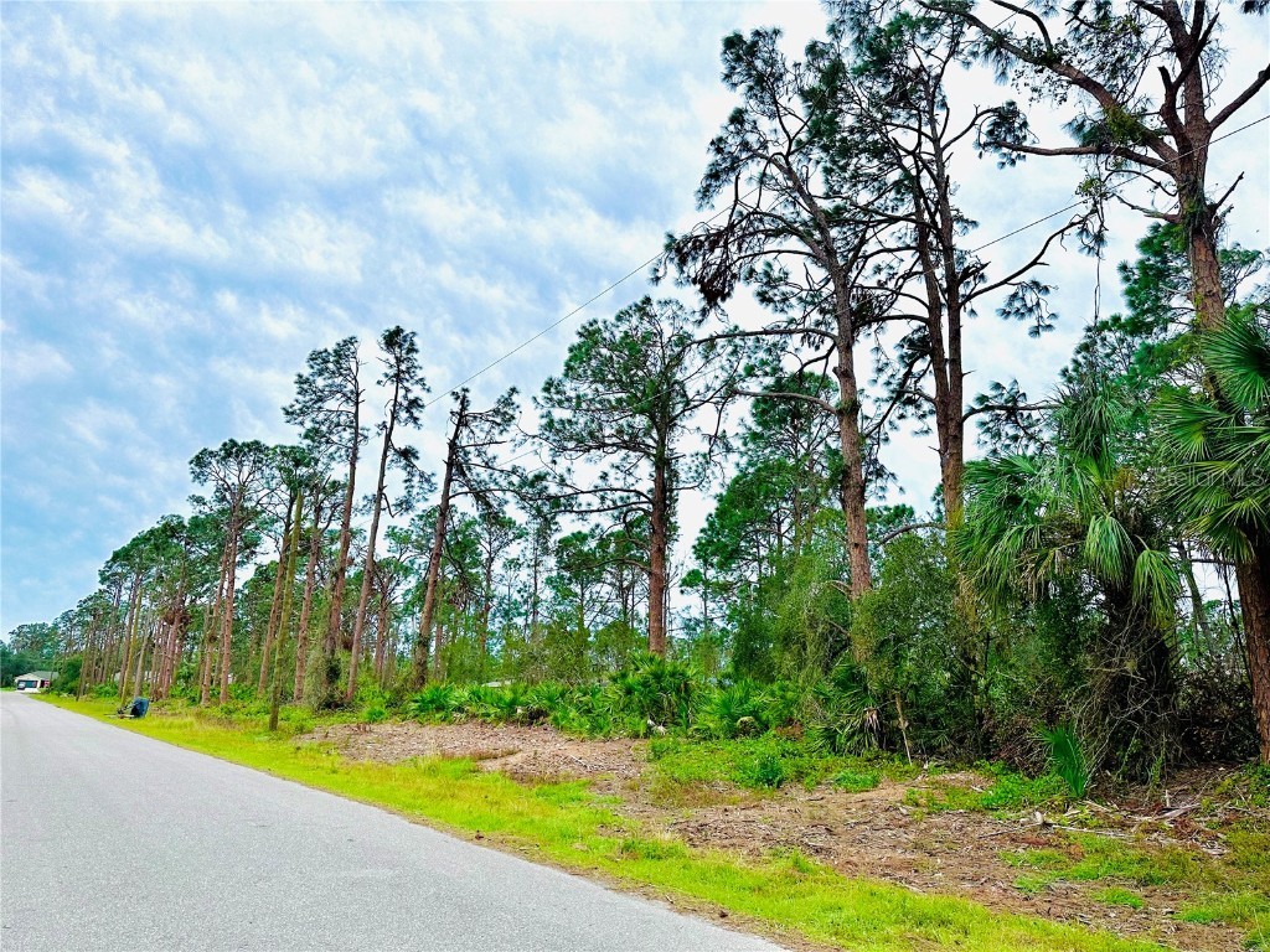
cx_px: 635
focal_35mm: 24
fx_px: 881
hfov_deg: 71.6
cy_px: 476
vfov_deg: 56.8
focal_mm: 6.86
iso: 80
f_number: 1.78
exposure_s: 1/3247
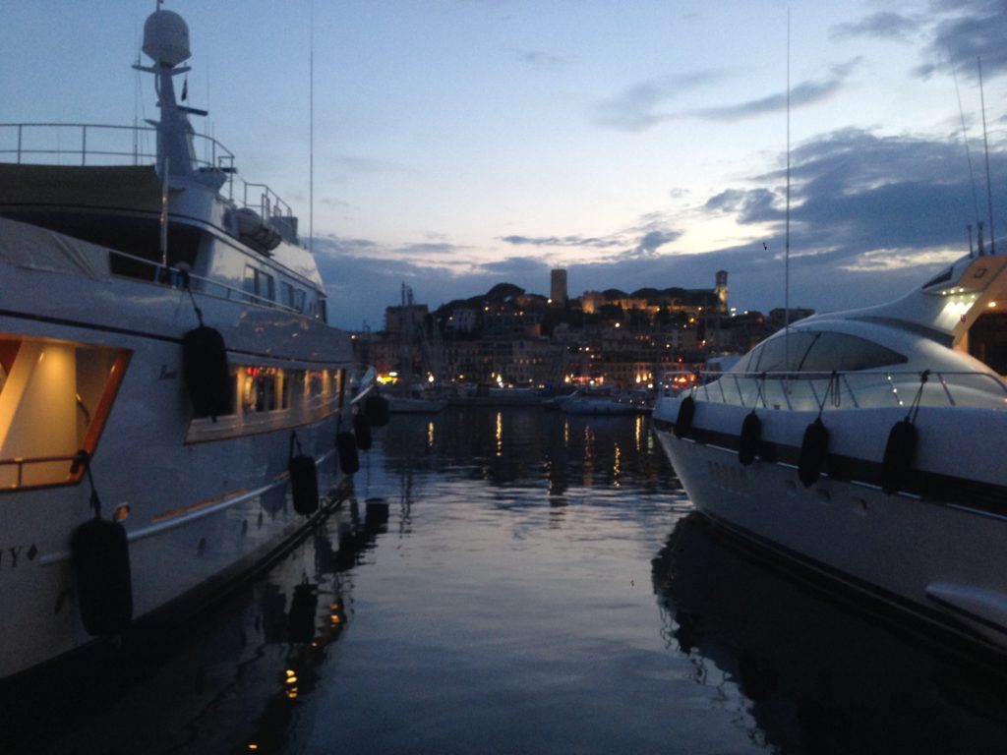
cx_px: 504
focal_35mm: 33
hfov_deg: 55.4
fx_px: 960
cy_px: 378
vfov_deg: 42.9
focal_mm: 4.12
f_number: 2.4
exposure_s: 1/20
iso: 125
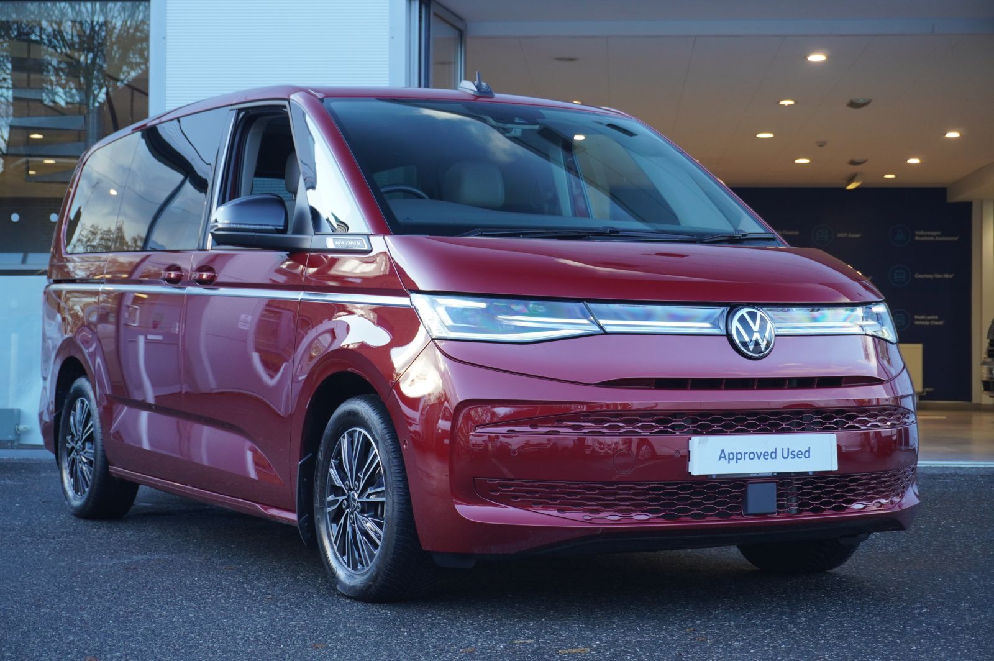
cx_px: 497
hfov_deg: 31.2
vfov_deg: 21.0
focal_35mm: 64
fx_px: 1779
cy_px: 330
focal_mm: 43
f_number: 5.6
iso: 500
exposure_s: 1/90
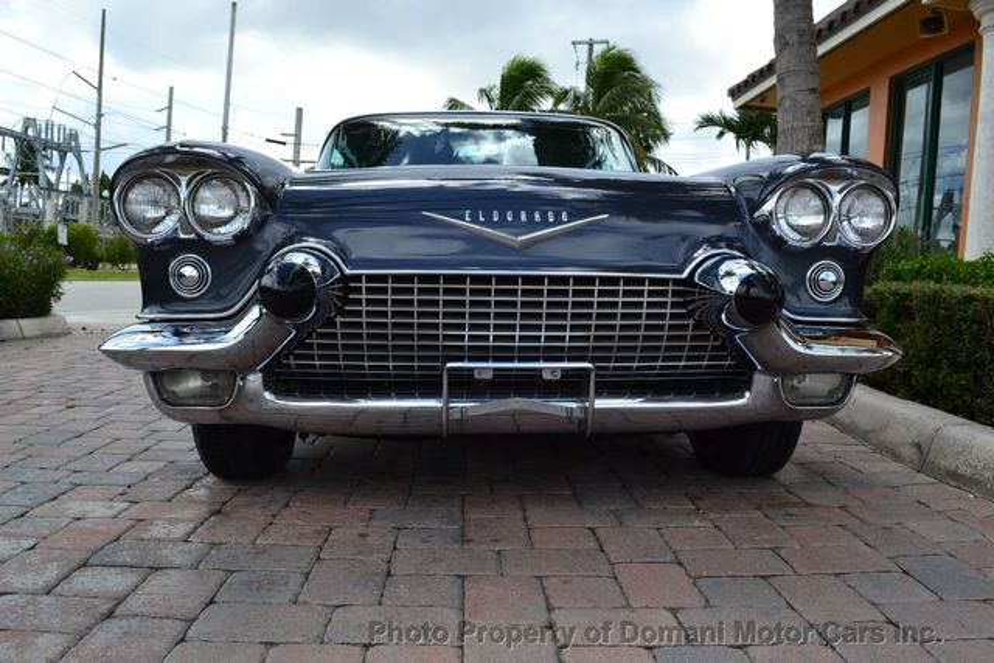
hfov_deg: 67.4
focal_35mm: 27
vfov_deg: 48.0
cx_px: 497
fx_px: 746
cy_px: 332
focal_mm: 18
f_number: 10
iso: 400
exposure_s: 1/320
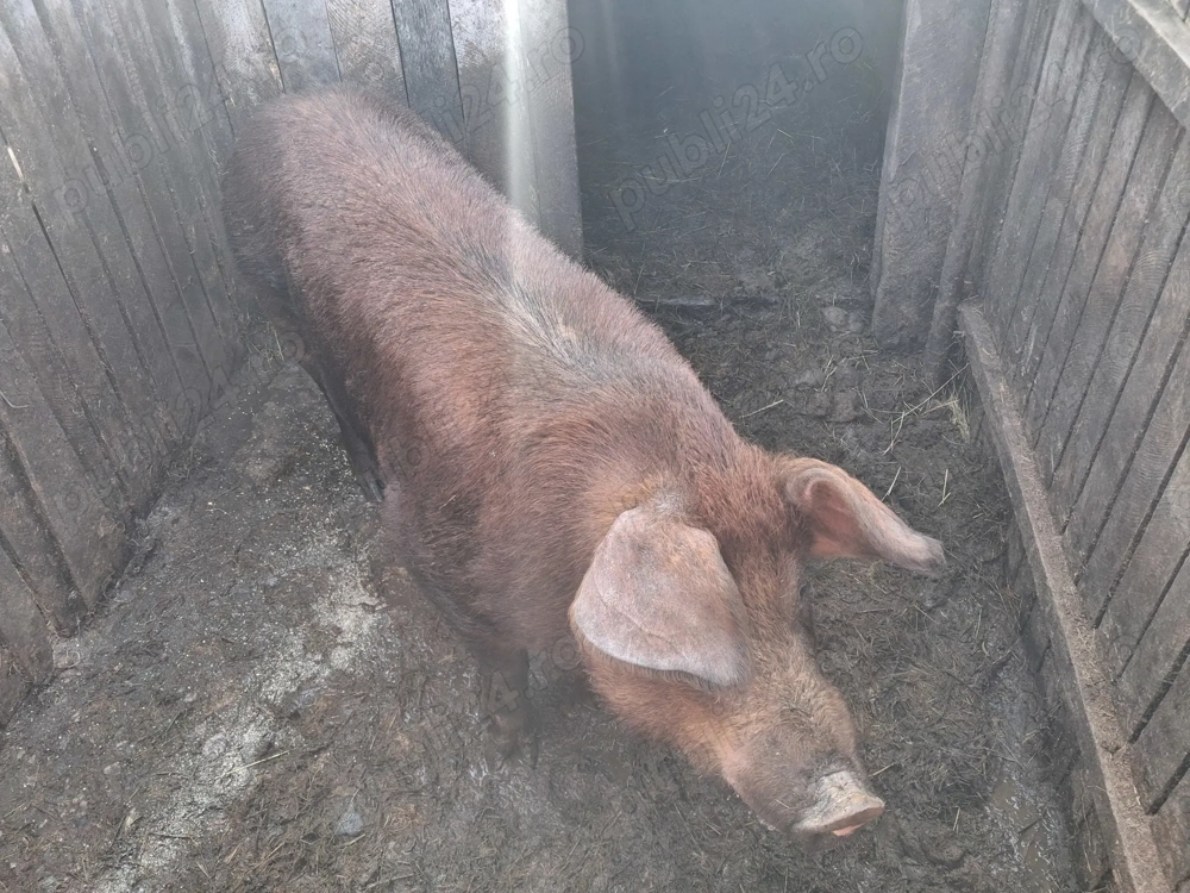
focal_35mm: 27
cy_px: 446
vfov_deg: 51.4
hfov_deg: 65.3
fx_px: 928
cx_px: 595
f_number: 1.8
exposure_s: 1/100
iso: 125
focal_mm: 4
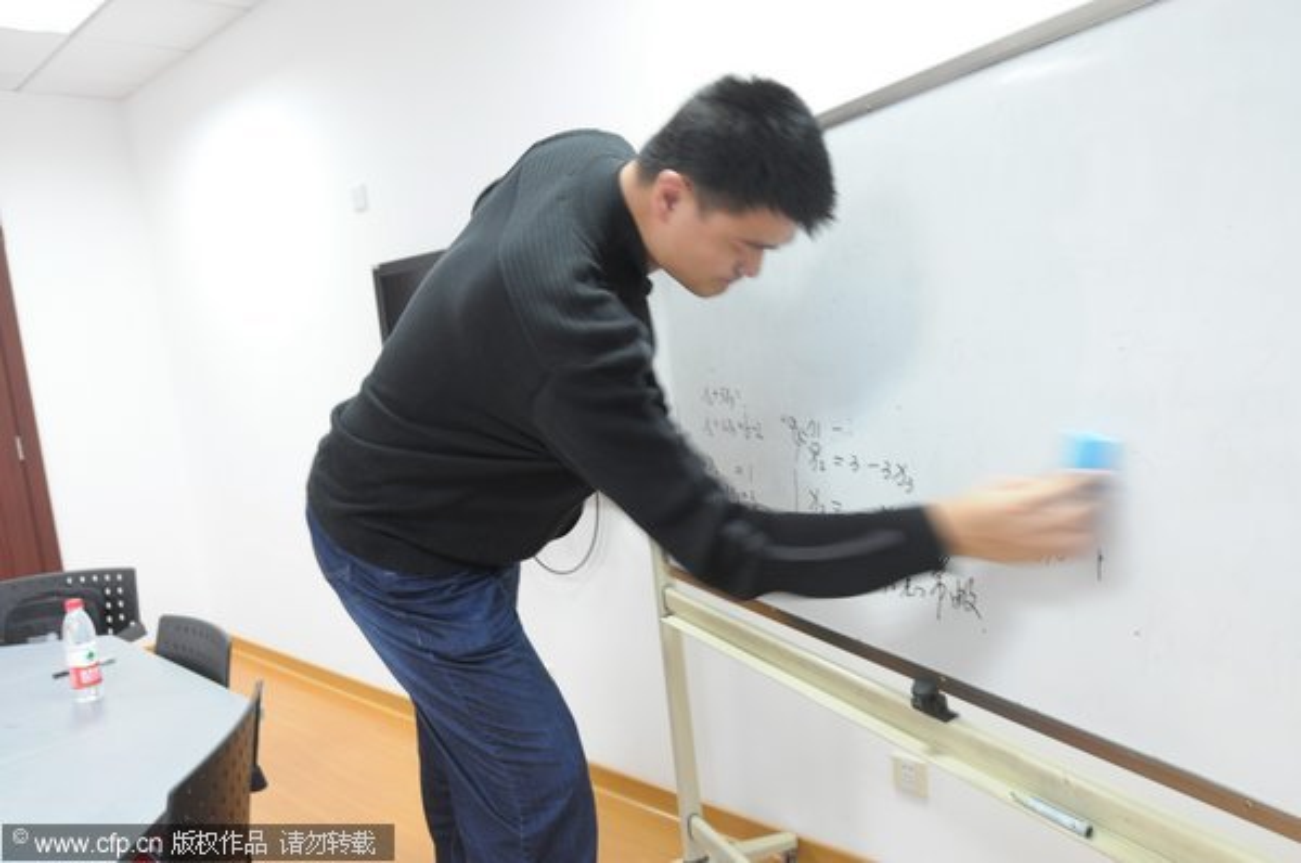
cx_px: 650
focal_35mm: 26
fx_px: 920
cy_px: 432
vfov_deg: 50.3
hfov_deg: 70.5
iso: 800
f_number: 4.5
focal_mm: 17
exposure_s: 1/20
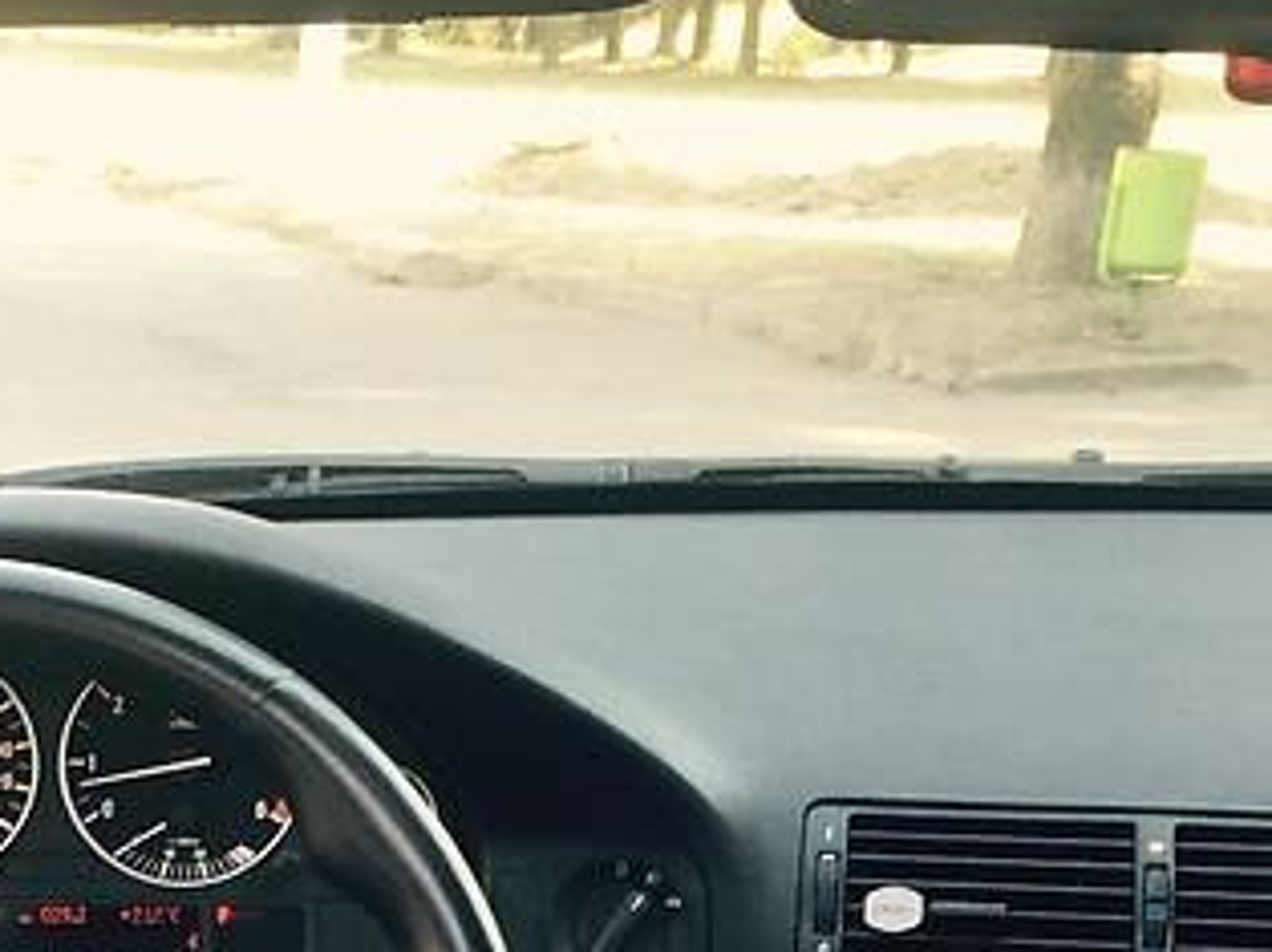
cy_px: 1163
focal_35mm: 74
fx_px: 2717
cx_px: 300
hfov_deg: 26.0
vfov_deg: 18.7
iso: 40
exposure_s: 1/50
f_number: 2.2
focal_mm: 4.2
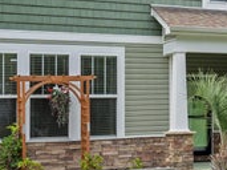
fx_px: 636
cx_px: 254
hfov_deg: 19.4
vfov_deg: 15.1
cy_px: 39
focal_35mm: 97
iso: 250
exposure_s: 1/250
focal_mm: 24
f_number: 8
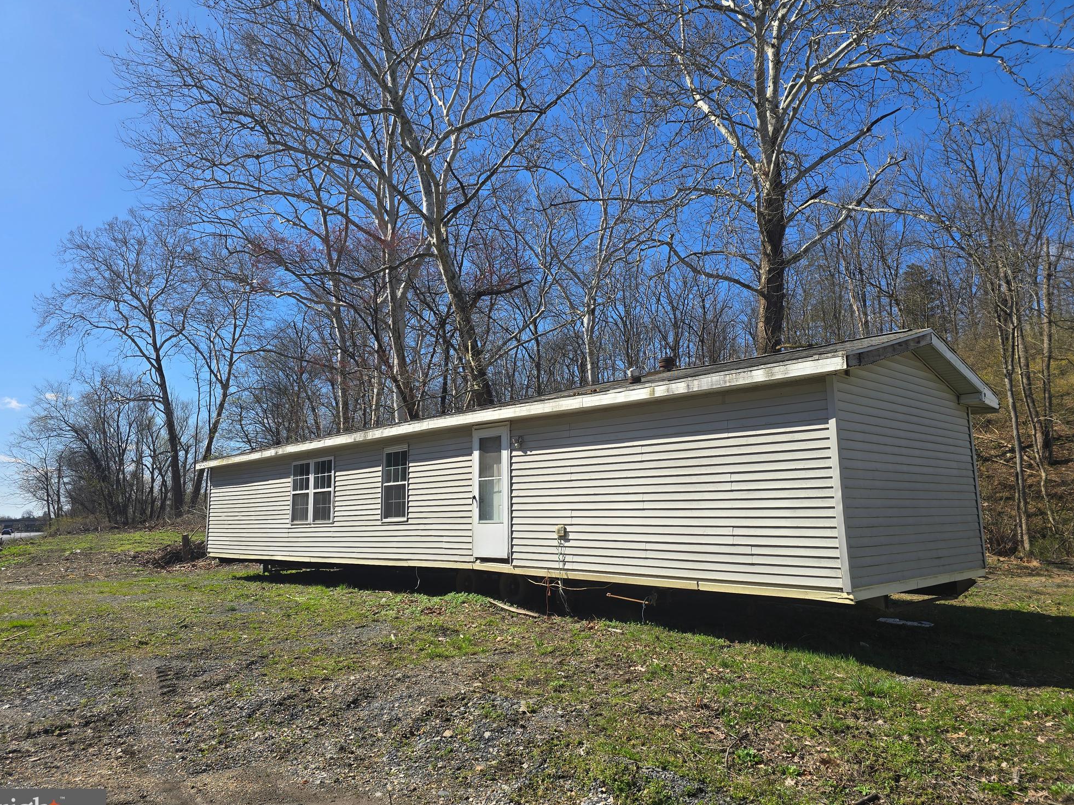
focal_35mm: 24
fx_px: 745
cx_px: 530
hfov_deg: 71.6
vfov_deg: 56.8
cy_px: 413
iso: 12
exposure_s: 1/823
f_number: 1.7
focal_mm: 6.3
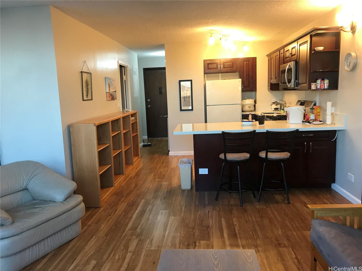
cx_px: 181
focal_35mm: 28
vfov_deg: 49.7
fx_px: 293
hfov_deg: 63.4
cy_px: 136
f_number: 1.8
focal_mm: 3.99
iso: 40
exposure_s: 1/30
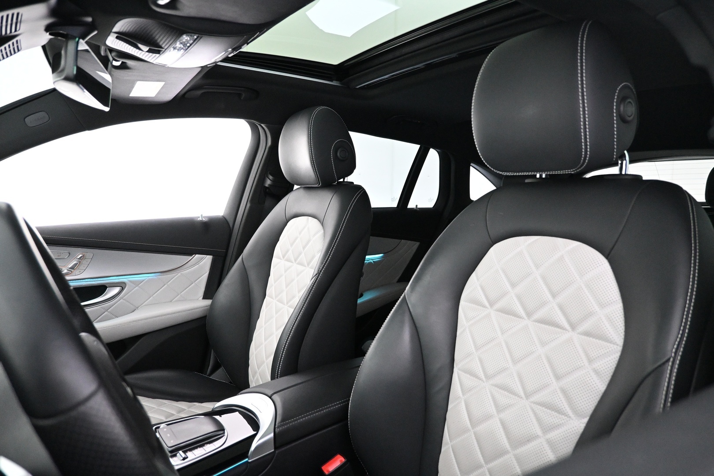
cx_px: 357
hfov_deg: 73.7
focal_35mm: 24
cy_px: 238
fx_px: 476
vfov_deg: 53.1
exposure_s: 1/40
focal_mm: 16
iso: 4000
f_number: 3.5
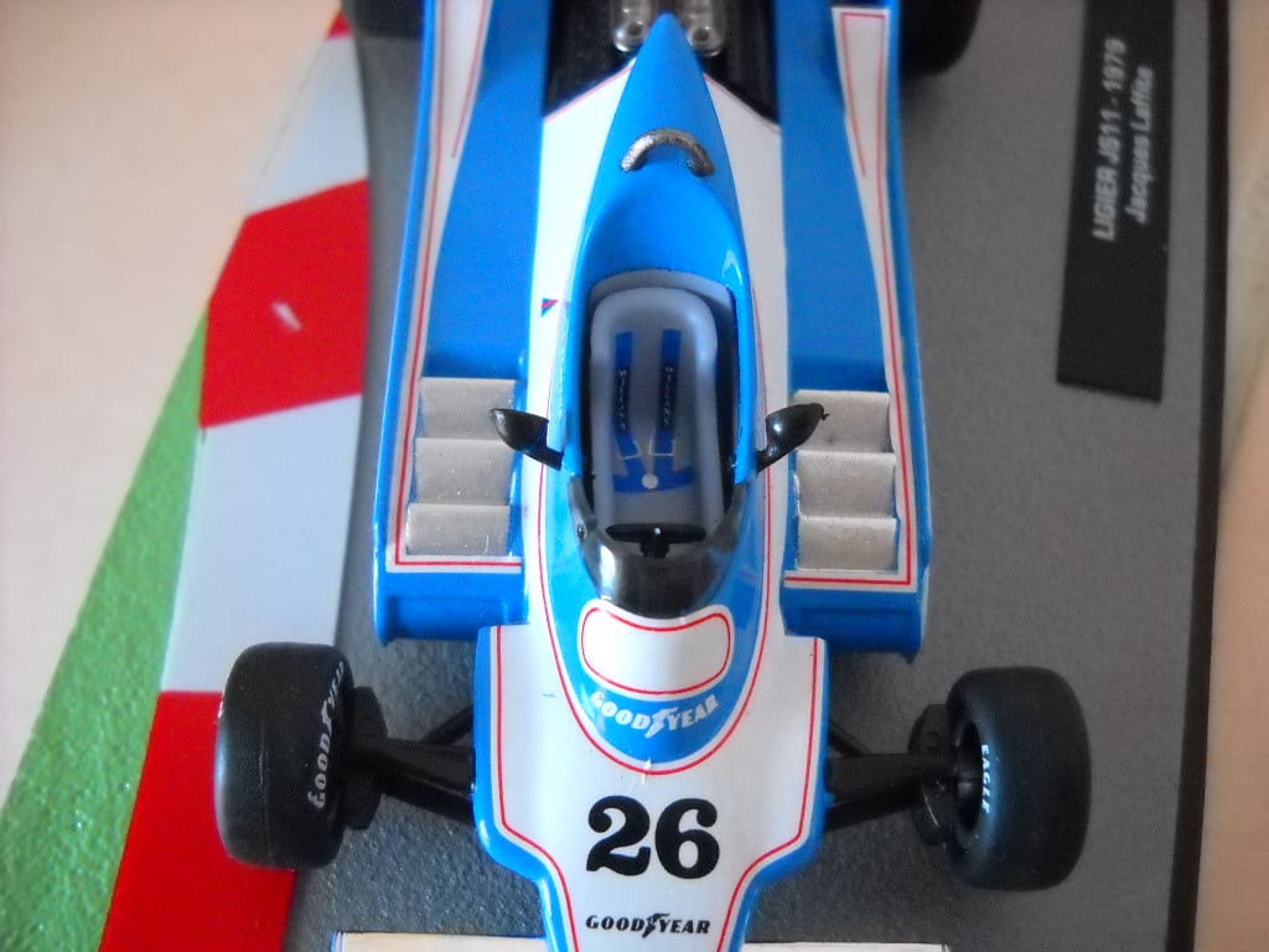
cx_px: 634
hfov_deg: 45.8
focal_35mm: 41
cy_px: 476
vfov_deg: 35.1
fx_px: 1503
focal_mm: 6.72
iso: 800
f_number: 3.1
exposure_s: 1/35
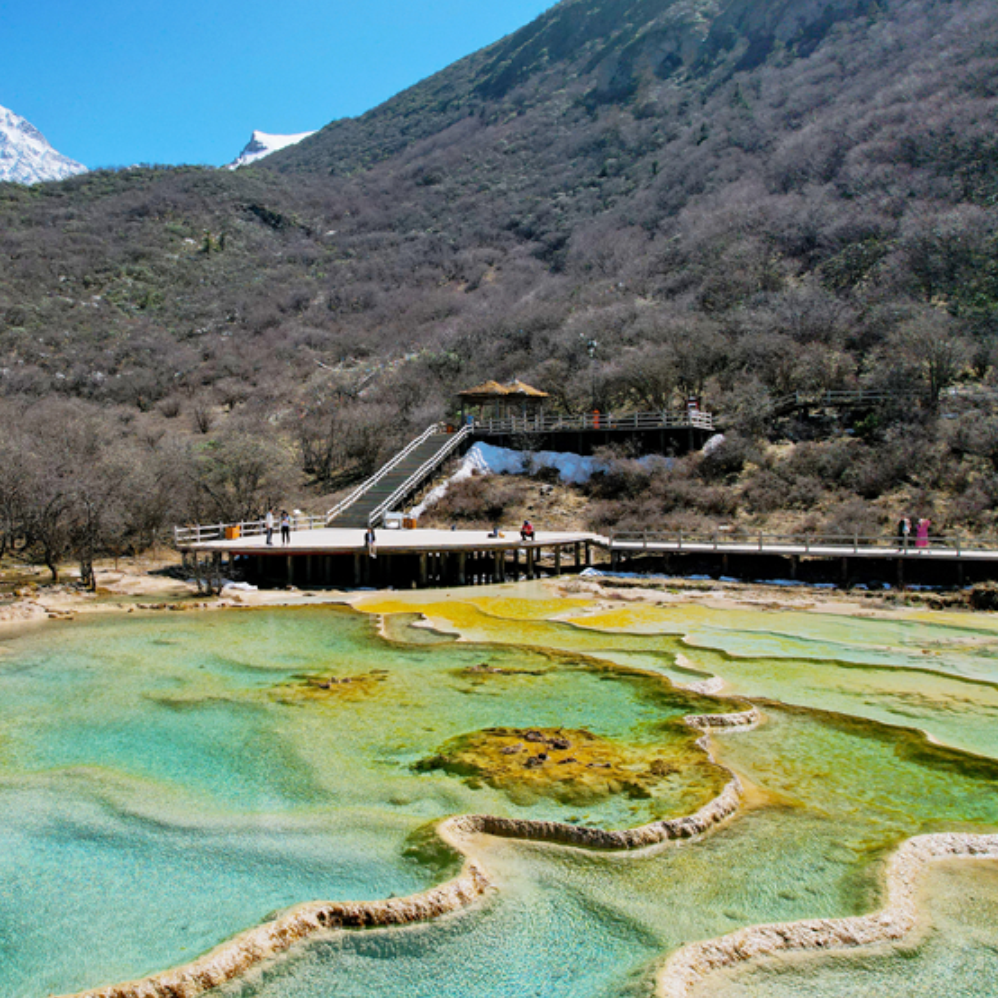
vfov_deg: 55.6
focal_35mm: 29
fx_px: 946
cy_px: 485
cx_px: 348
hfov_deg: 54.7
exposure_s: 1/3200
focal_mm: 8.38
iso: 100
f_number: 2.8
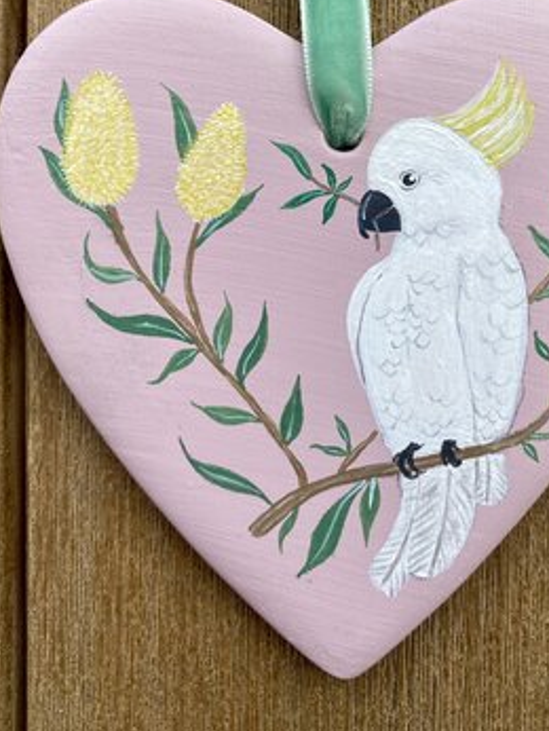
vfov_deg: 45.3
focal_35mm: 40
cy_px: 191
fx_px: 845
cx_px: 348
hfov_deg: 35.8
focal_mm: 4.25
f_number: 1.8
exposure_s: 1/534
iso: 32
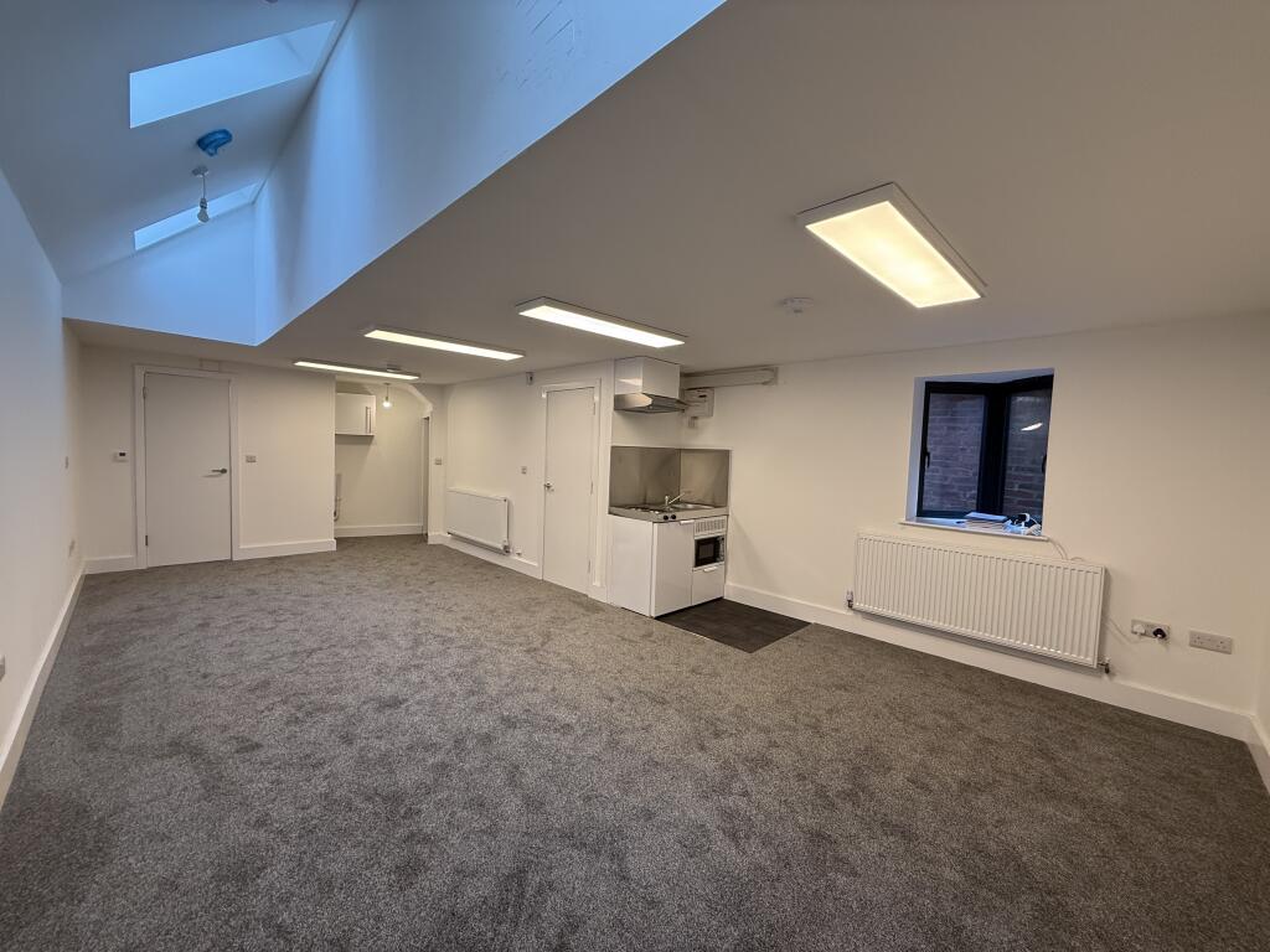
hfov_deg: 102.1
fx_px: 514
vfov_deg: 85.7
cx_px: 635
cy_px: 476
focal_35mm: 14
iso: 125
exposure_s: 1/100
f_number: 2.2
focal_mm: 2.22
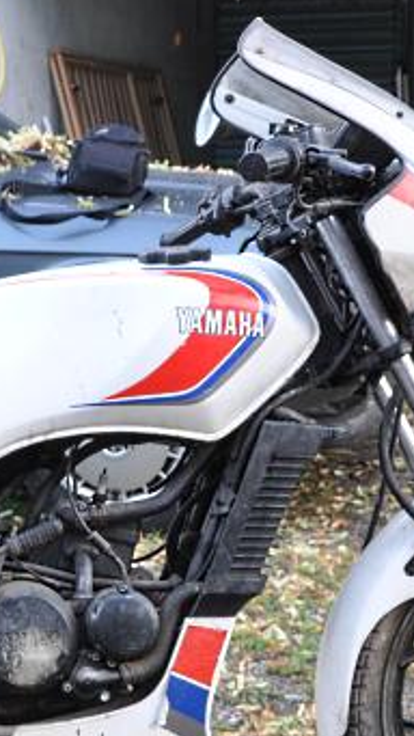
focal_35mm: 86
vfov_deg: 24.5
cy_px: 517
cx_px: 9
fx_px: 1677
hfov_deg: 13.9
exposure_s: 1/30
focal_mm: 22
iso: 400
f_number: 5.6
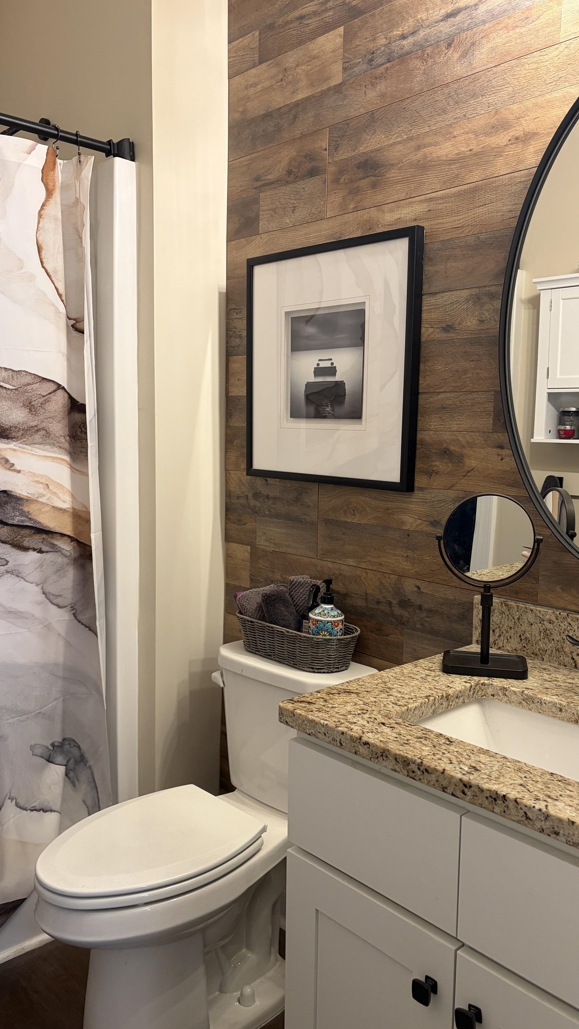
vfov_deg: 66.1
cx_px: 315
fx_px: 791
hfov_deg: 40.2
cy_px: 526
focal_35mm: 29
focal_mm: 5.96
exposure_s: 1/60
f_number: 1.6
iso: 160
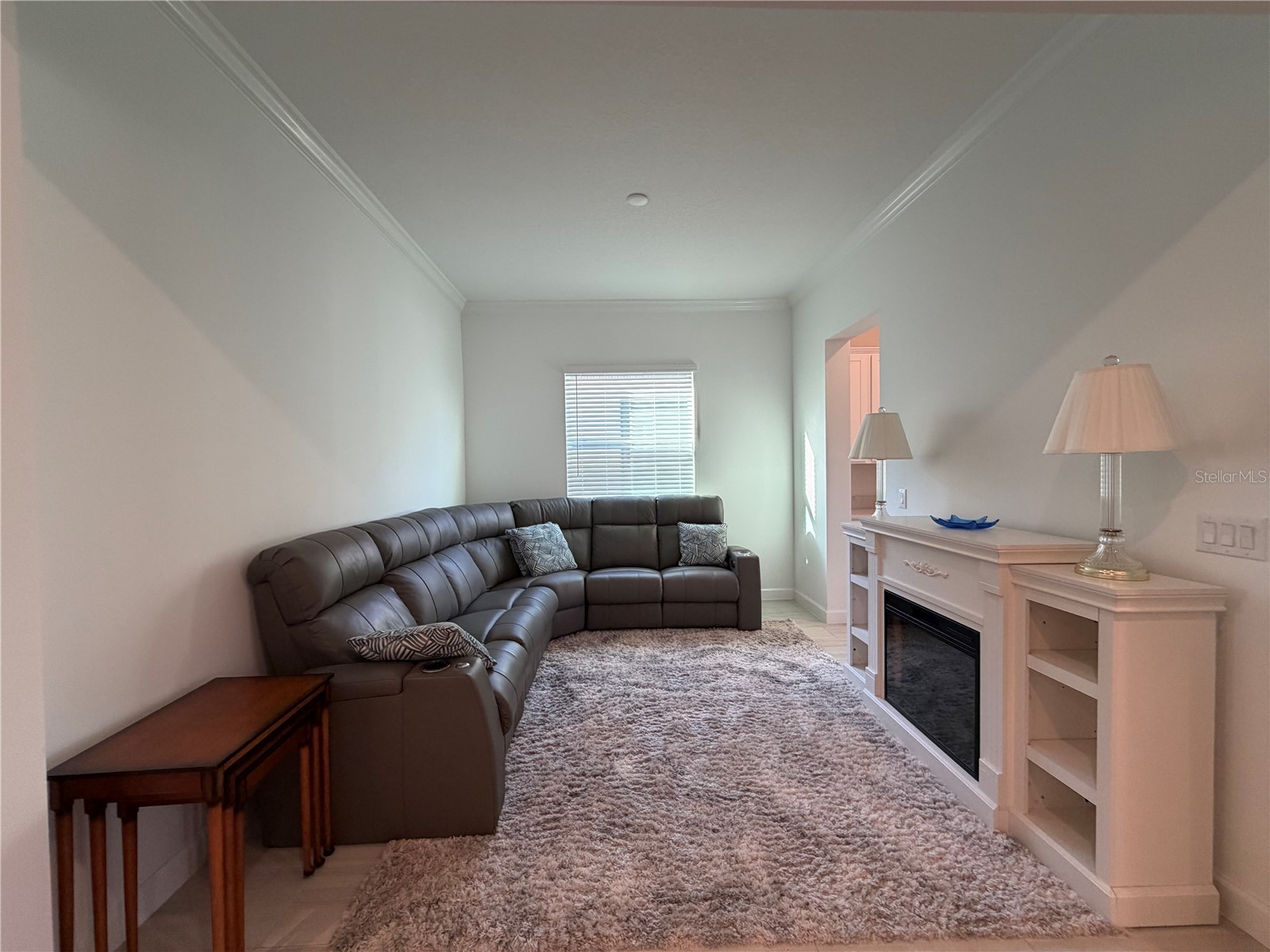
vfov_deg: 85.7
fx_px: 514
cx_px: 635
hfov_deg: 102.1
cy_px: 476
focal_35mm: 14
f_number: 2.2
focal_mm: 2.22
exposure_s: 1/120
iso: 250
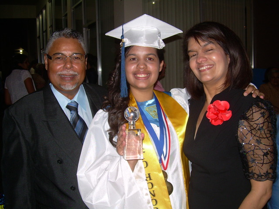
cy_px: 104
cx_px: 140
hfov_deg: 49.0
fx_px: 306
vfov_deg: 37.7
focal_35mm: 38
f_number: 2.8
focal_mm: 6.3
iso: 50
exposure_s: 1/60
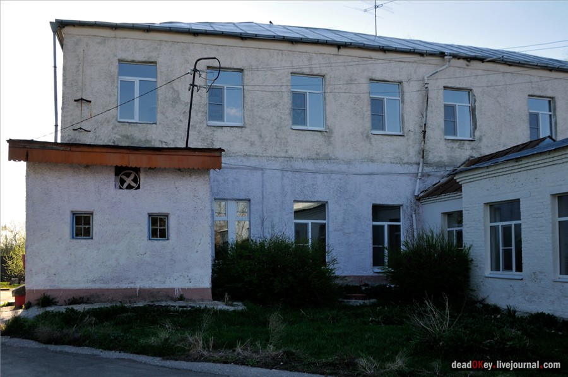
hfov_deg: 53.2
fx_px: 567
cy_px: 188
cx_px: 284
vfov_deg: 36.8
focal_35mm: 36
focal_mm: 24
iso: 160
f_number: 7.1
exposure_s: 1/250
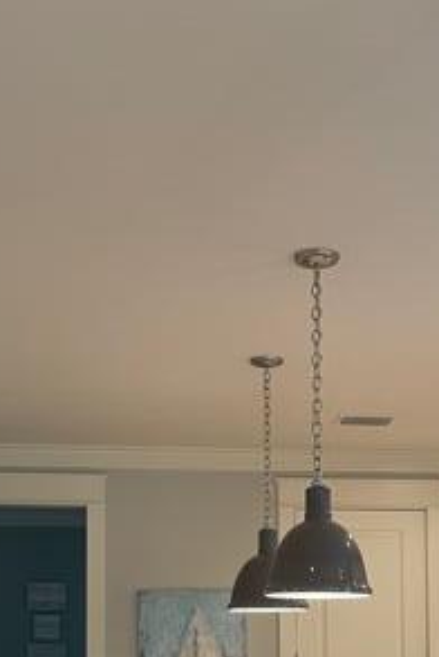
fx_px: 1077
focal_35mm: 59
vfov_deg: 32.1
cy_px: 603
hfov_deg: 23.0
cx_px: 251
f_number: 1.6
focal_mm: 4.2
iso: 125
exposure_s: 1/60
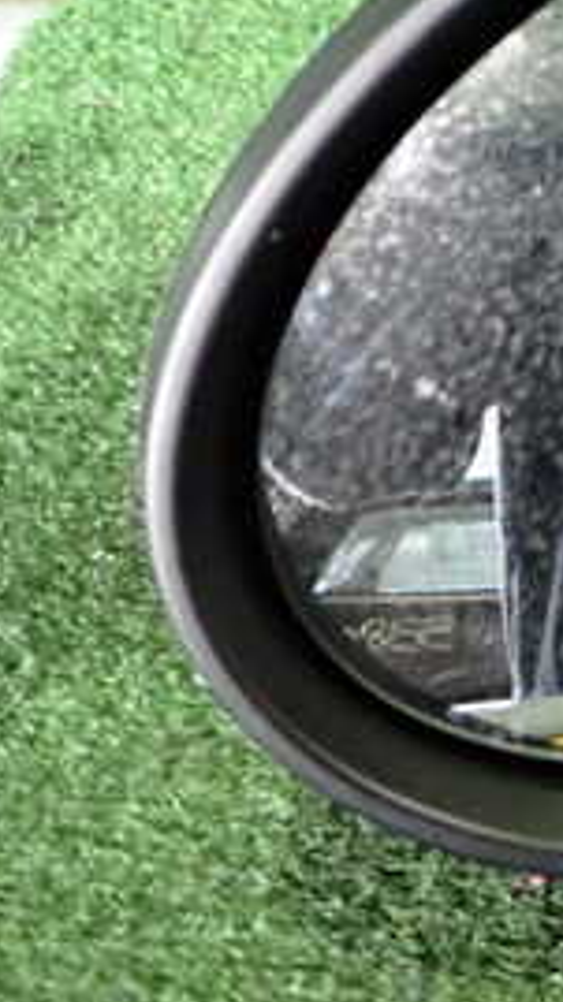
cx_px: 1092
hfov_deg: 14.1
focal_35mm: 73
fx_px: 1940
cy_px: 261
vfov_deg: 28.6
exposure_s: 1/60
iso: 1000
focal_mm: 5.4
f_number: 2.3
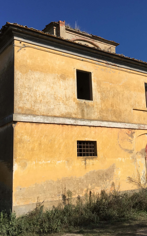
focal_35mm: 42
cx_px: 115
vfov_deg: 47.2
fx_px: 269
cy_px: 115
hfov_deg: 29.9
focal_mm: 4.15
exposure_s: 1/2404
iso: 25
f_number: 2.2
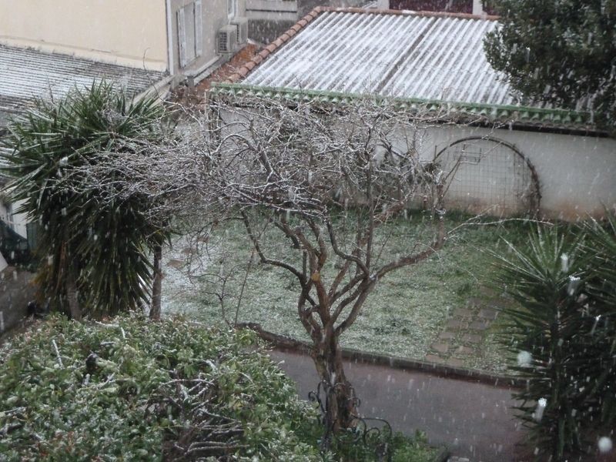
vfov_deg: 23.3
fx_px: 1121
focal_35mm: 63
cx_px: 308
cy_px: 231
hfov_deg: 30.7
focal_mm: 10.3
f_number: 4
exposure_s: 1/30
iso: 1000
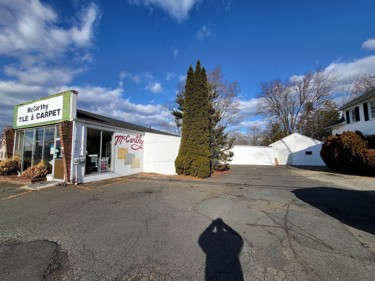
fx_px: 141
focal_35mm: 13
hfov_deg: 106.2
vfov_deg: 89.9
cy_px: 140
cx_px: 188
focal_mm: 1.74
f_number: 2.2
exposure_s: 1/1179
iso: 32
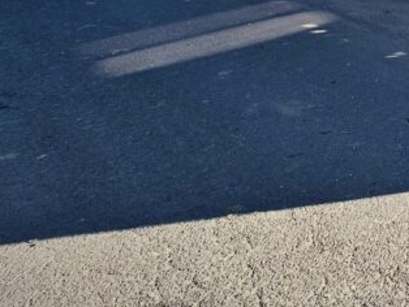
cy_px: -189
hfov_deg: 23.1
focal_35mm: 75
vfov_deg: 17.2
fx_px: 887
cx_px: 529
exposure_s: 1/1256
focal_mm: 5.4
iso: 25
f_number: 1.8
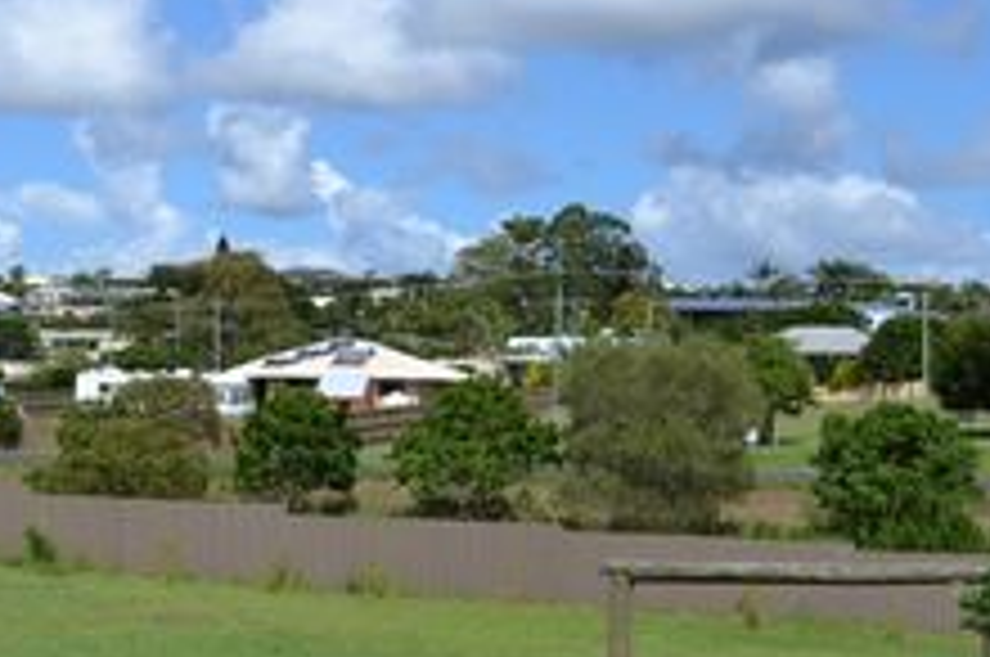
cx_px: 72
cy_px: 331
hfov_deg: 21.4
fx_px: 2556
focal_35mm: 93
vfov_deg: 14.6
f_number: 7.1
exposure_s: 1/2000
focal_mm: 29
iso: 400
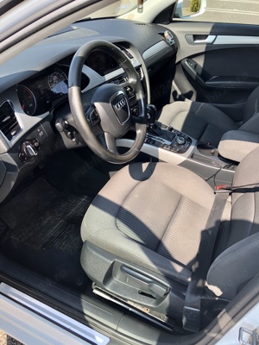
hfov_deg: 49.7
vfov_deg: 63.4
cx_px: 130
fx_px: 279
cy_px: 172
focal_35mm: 28
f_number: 1.8
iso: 20
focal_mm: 3.99
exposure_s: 1/249
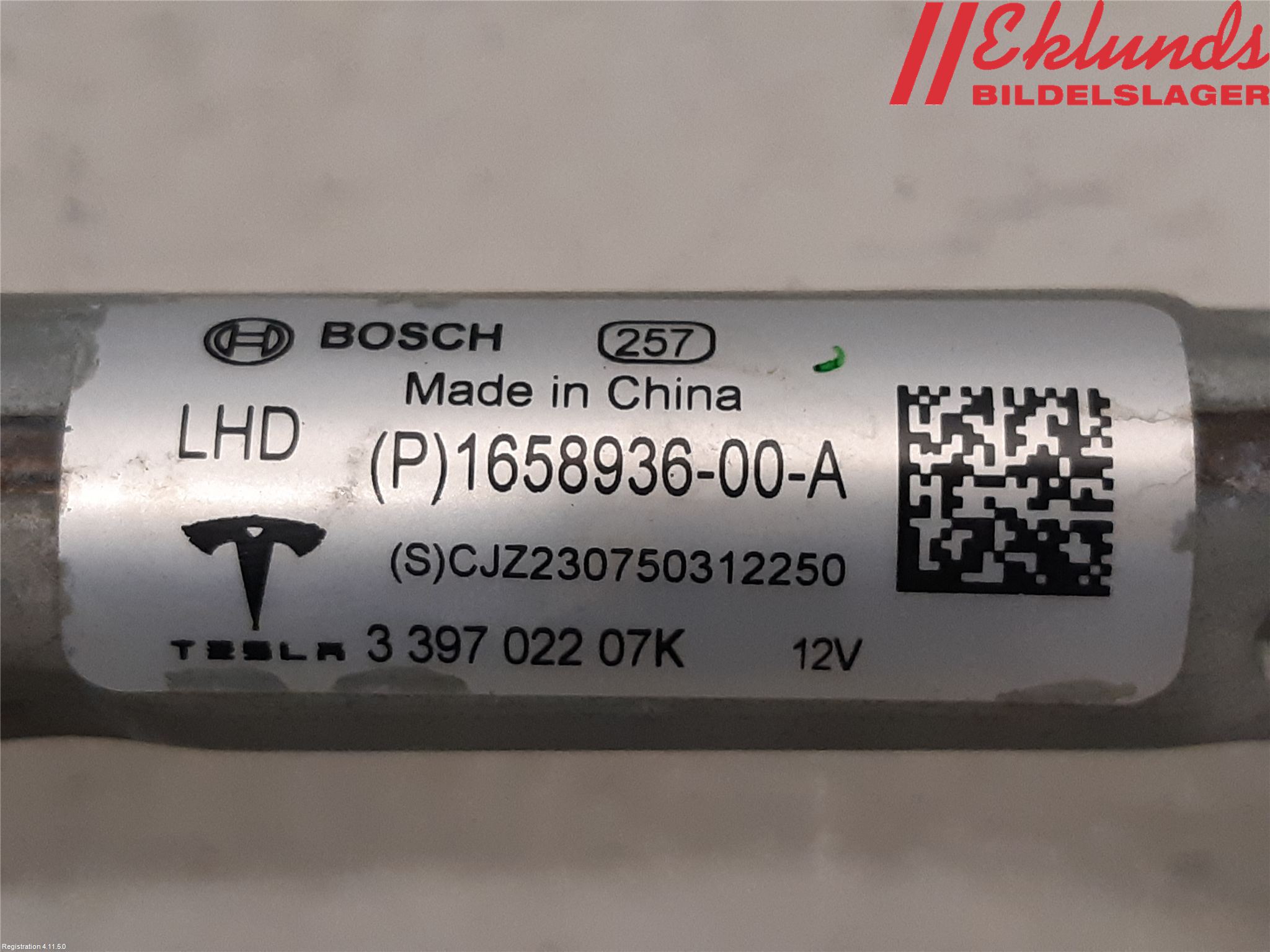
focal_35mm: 26
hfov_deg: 67.3
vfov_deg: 53.1
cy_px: 476
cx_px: 635
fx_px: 954
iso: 250
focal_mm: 3.93
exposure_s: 1/50
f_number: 1.7
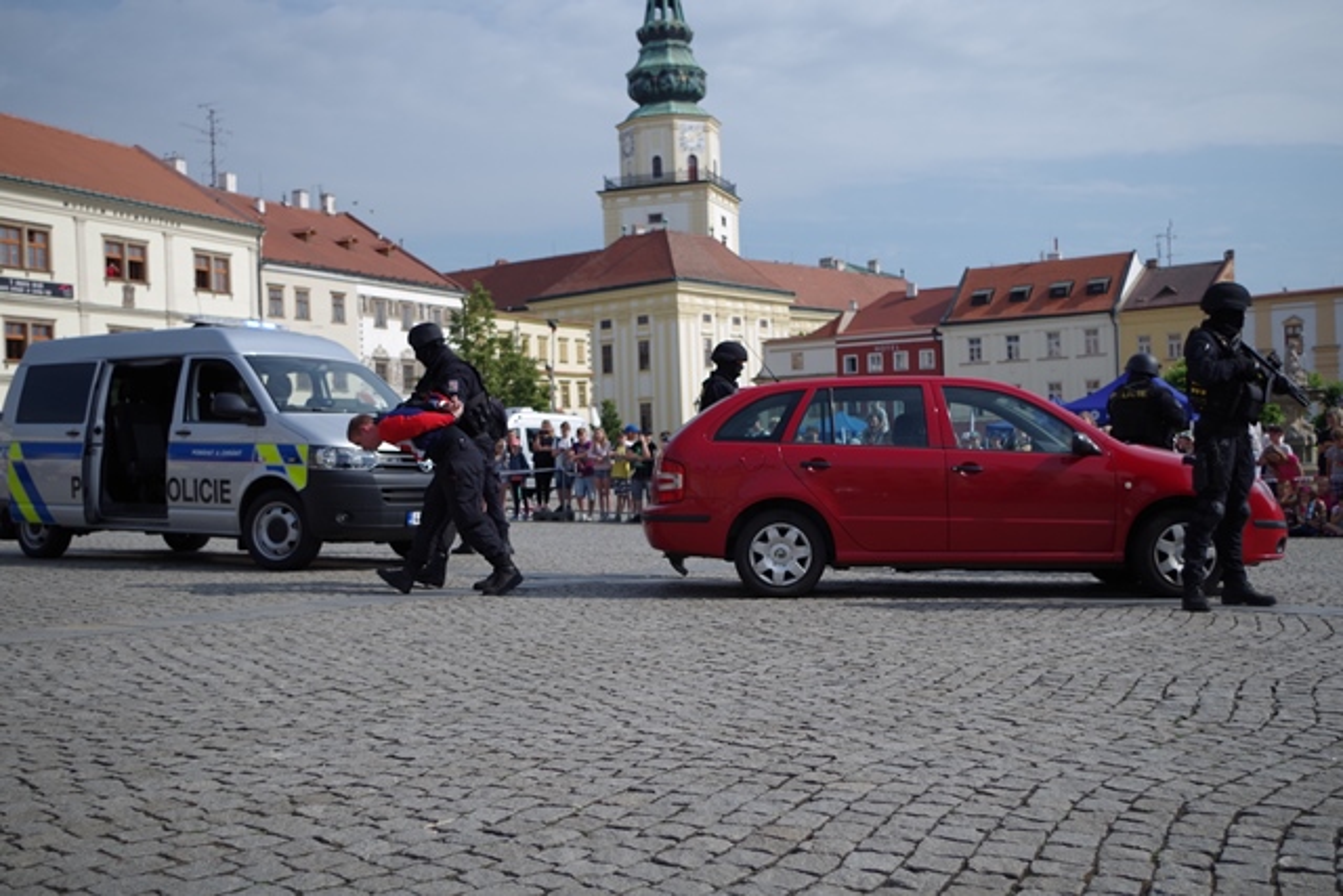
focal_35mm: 36
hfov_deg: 53.1
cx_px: 672
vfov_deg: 36.9
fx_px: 1343
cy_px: 448
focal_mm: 24.38
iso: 100
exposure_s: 1/1600
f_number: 4
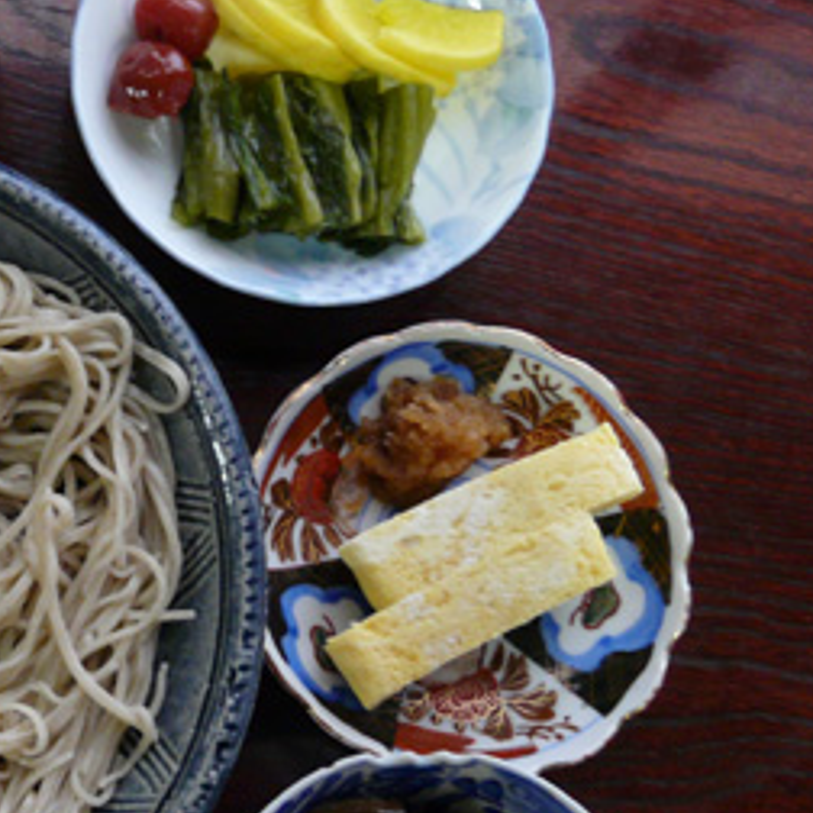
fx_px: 1382
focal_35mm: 52
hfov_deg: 30.8
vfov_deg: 32.8
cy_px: 394
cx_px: 35
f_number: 2.8
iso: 200
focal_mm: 4.6
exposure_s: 1/8
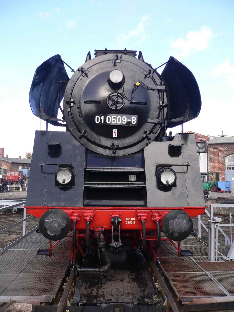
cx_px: 117
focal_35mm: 35
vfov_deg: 52.6
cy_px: 156
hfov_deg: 40.7
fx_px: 315
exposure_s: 1/400
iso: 100
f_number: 2.8
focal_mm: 5.8
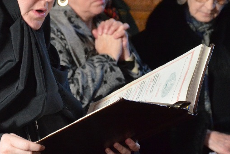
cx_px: 39
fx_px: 1700
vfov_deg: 5.2
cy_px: 66
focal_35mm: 266
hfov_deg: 7.7
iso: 3200
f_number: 5.3
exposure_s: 1/60
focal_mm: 75
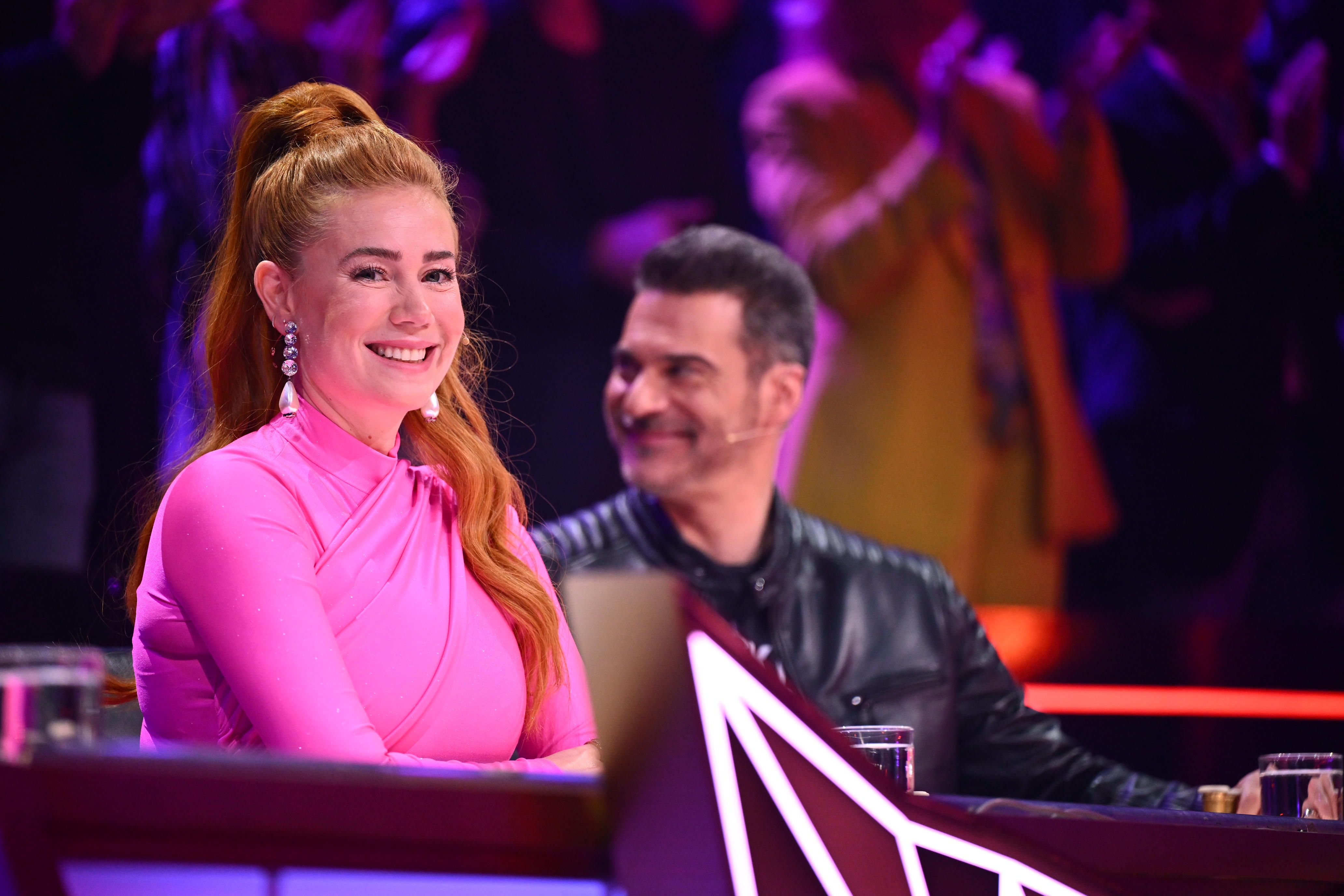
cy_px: 448
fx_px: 7466
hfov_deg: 10.3
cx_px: 672
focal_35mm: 200
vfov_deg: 6.9
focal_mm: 200
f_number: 2.8
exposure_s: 1/400
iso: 2500
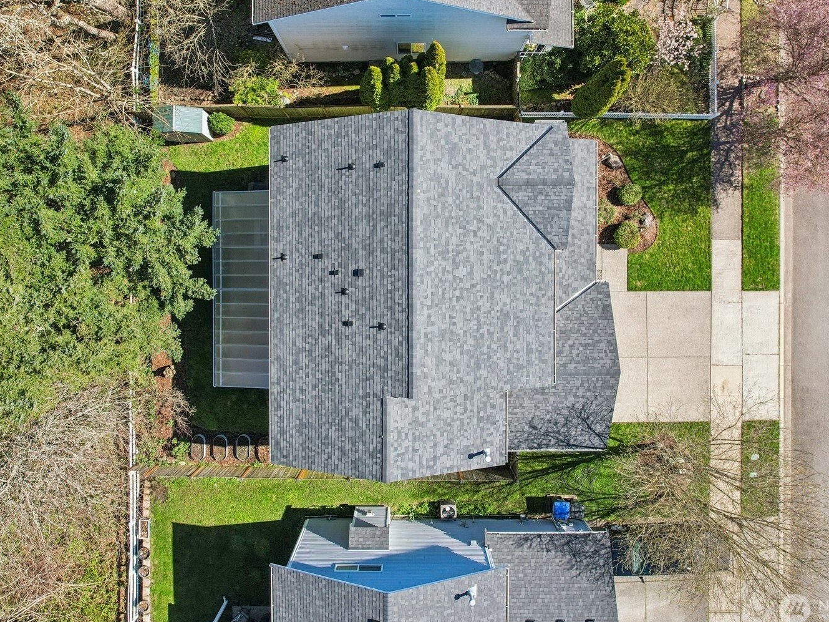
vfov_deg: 51.3
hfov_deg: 65.3
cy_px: 280
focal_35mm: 27
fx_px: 647
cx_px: 402
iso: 110
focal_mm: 8.4
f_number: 2.8
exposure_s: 1/800
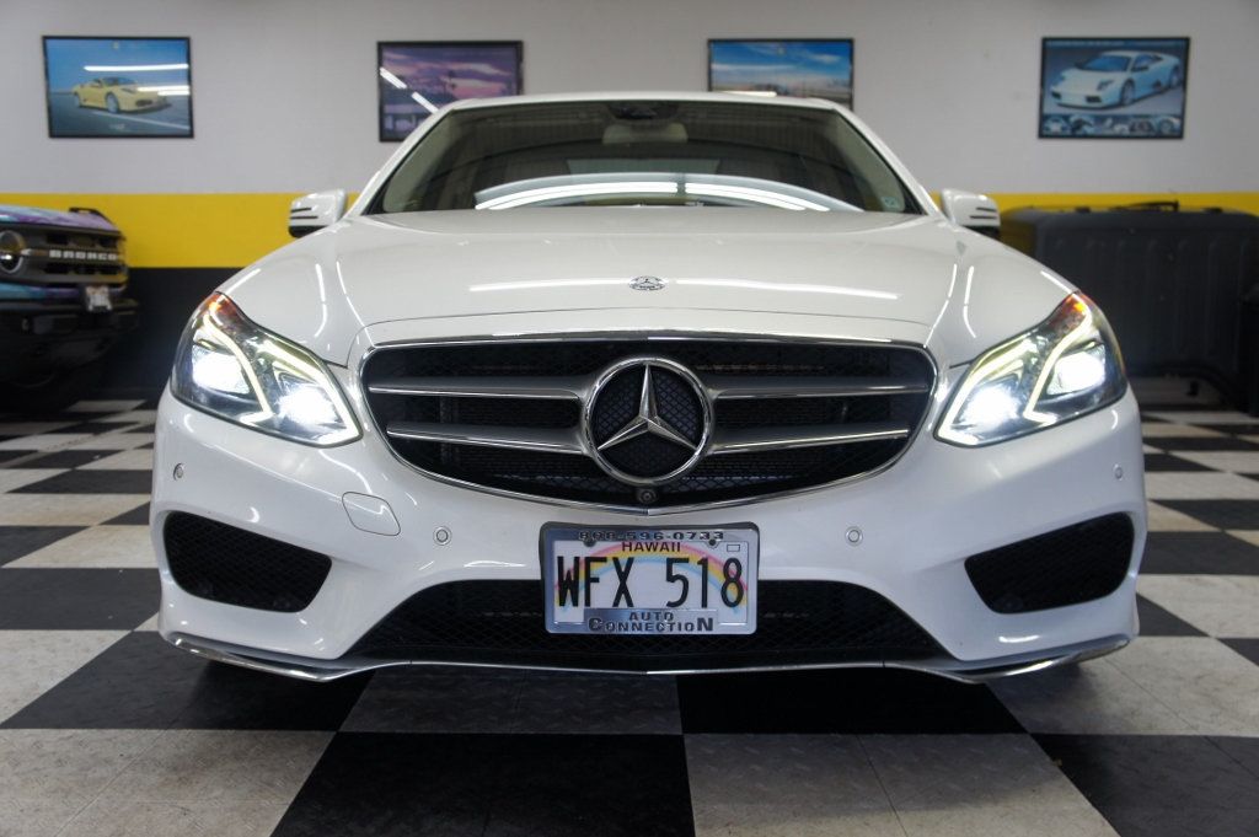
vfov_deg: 39.9
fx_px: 1153
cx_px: 630
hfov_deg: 57.3
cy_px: 418
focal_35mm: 33
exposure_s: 1/40
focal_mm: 22
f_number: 4
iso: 200
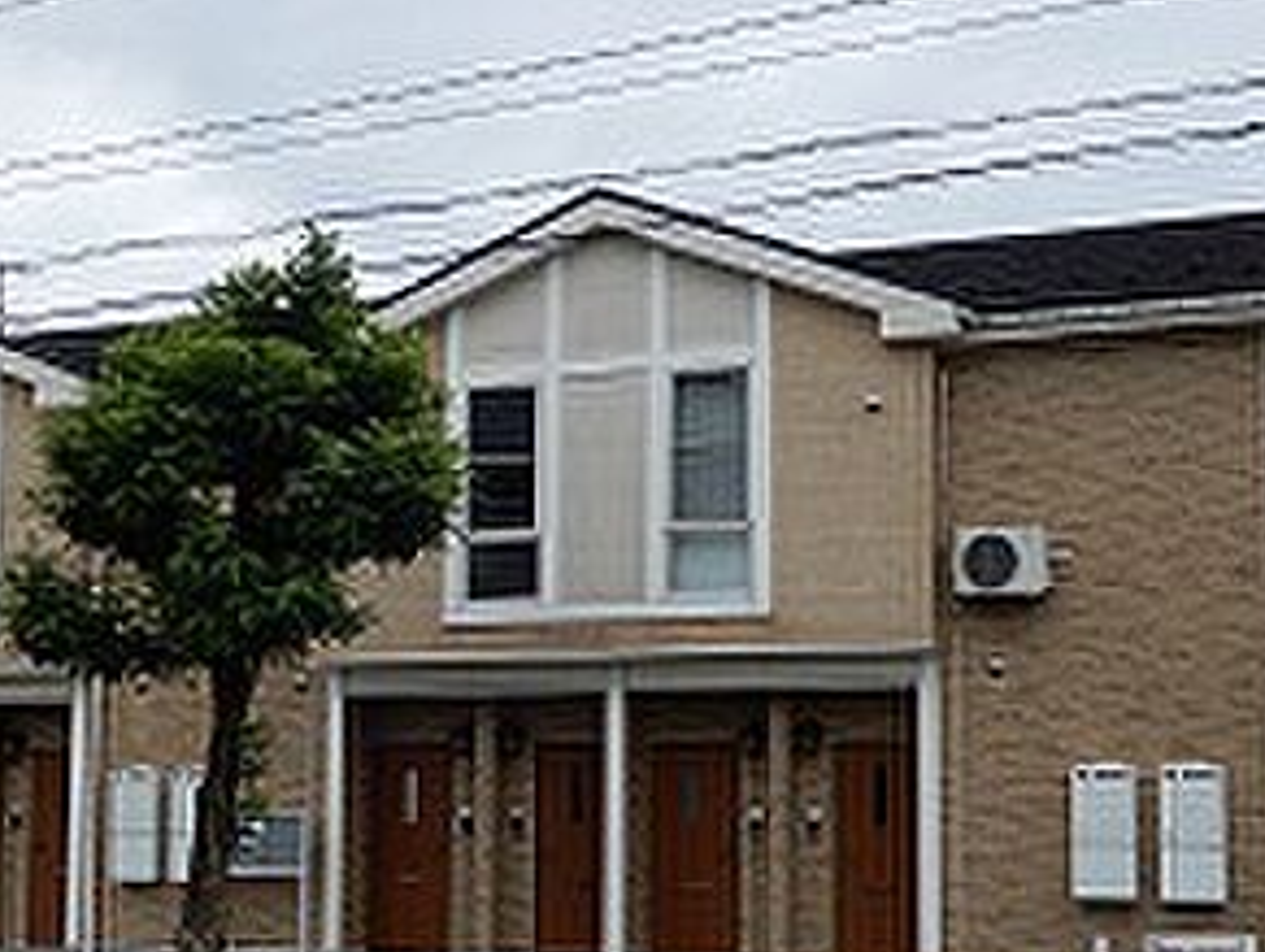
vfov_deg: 23.9
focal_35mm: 61
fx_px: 2232
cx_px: 461
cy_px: 650
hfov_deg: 31.5
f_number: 4
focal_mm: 6.2
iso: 80
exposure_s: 1/800
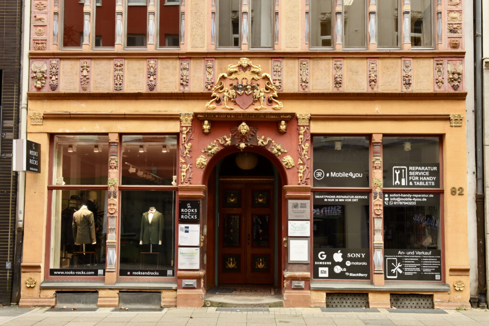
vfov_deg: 35.1
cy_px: 163
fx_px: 516
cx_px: 244
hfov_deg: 50.7
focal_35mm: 38
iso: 1000
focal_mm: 38
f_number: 6.3
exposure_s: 1/125
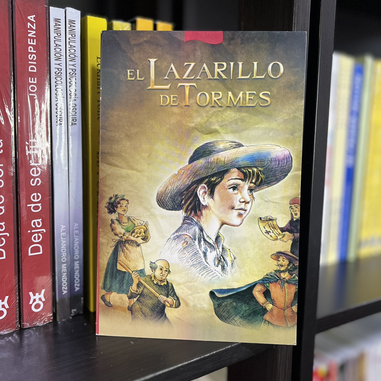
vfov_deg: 52.4
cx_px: 190
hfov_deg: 52.5
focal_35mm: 31
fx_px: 386
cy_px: 170
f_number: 1.5
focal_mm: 5.7
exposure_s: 1/60
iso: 250
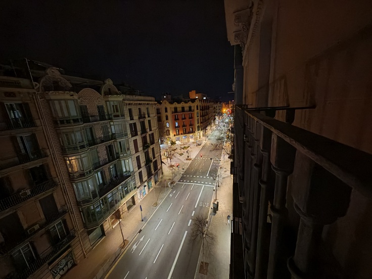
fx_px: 140
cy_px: 140
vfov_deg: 89.9
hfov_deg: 106.2
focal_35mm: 13
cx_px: 186
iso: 5000
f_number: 2
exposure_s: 1/17
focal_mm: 1.82
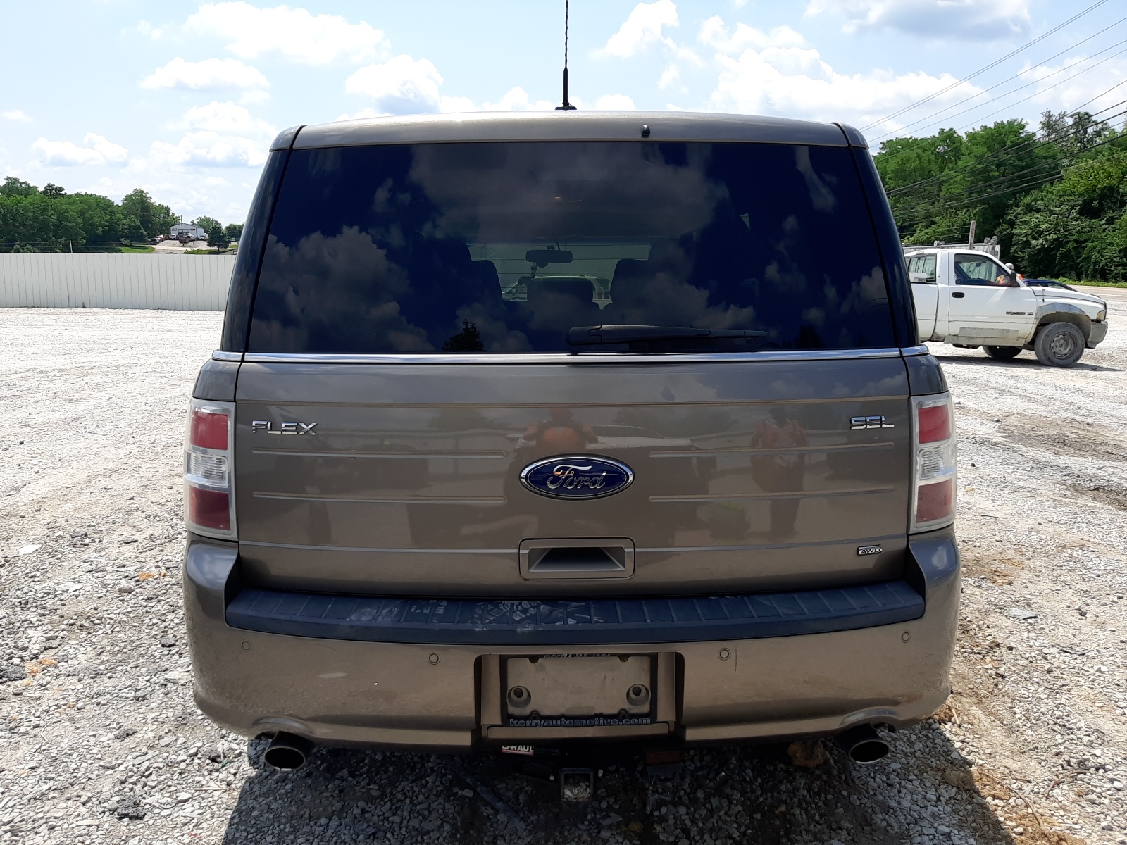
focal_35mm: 26
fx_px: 846
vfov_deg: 53.1
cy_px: 422
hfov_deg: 67.3
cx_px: 564
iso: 40
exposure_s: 1/2500
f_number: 1.7
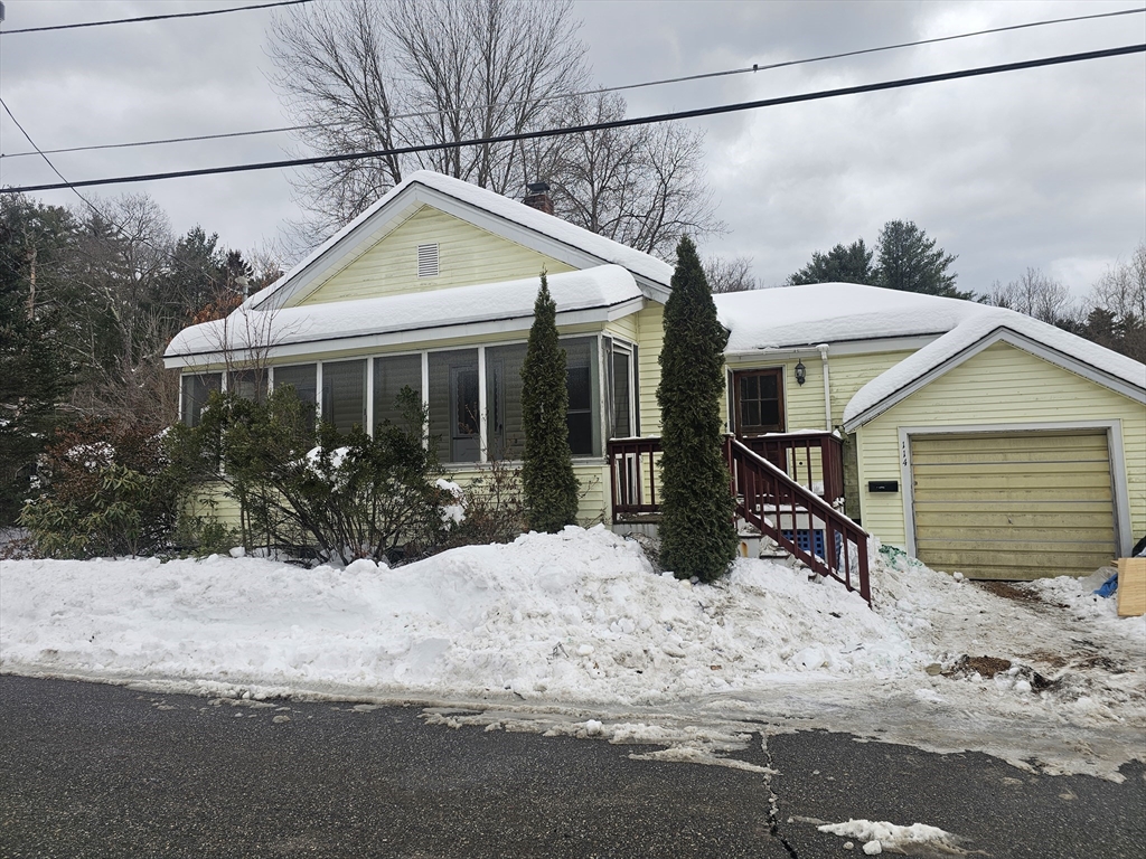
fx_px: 761
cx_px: 573
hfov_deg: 73.9
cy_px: 430
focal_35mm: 23
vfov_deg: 58.9
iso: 10
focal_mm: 6.3
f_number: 1.7
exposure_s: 1/218
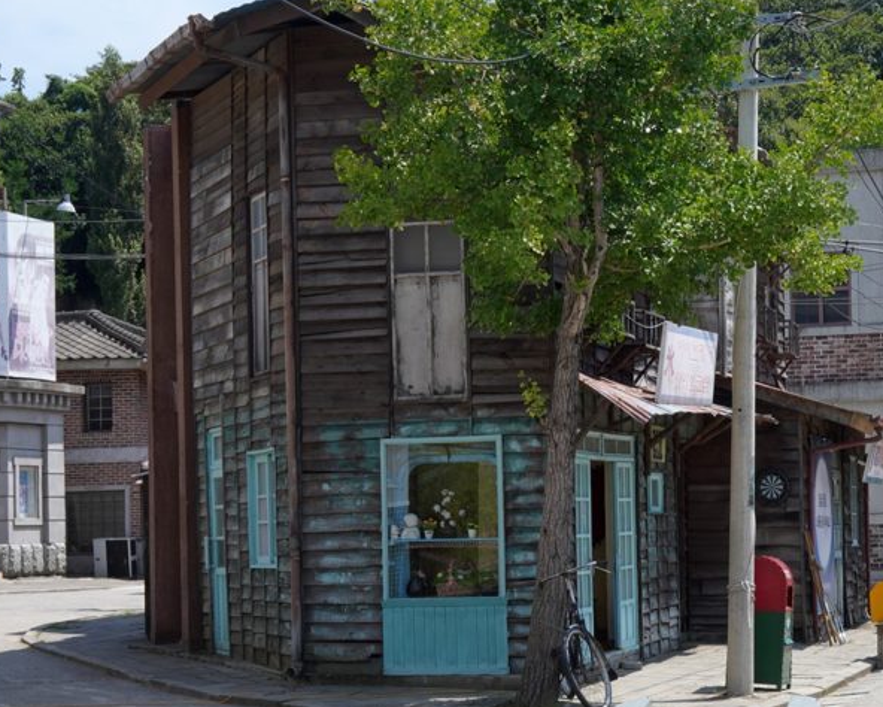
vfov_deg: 21.5
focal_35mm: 71
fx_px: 1856
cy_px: 410
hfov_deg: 26.1
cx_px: 744
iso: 200
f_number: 16
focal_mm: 35
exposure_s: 1/100
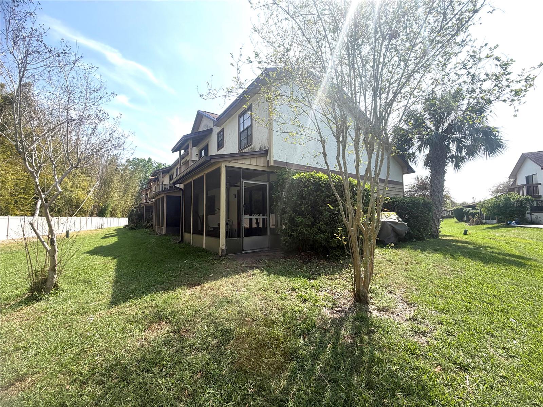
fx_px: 220
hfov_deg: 102.1
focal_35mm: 14
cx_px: 272
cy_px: 204
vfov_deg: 85.7
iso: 20
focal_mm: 2.22
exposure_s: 1/770
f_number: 2.2
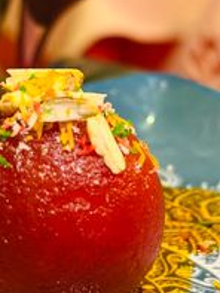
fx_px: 880
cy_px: 134
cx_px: 71
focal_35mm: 104
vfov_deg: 18.9
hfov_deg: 14.2
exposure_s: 1/33
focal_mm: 6.86
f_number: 1.78
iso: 500
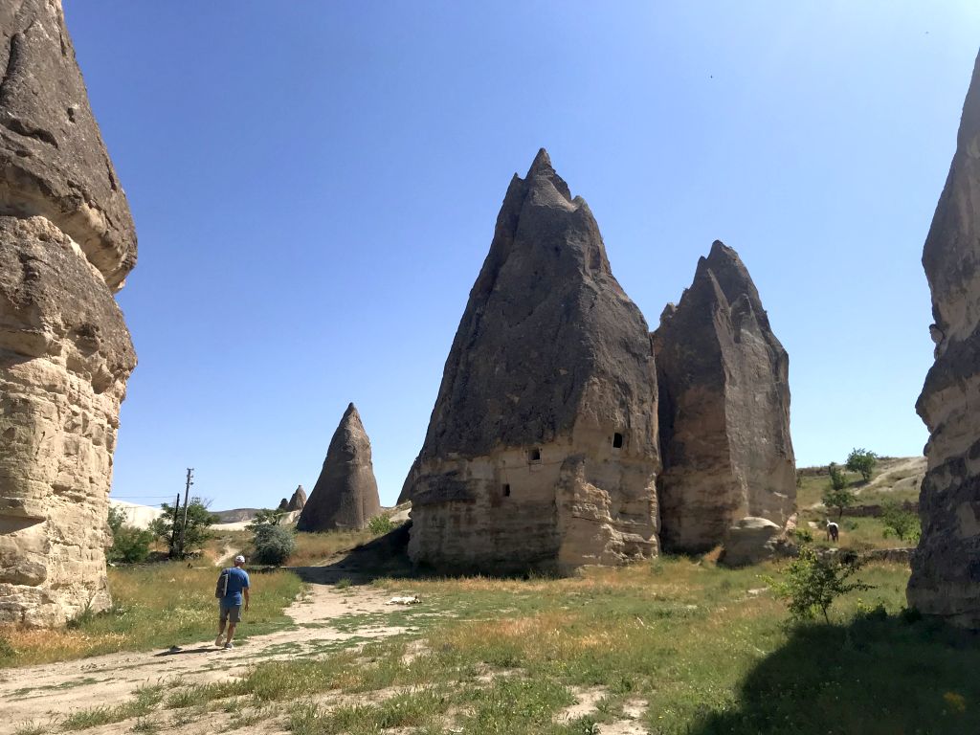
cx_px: 490
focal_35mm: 28
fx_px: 793
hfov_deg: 63.4
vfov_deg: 49.7
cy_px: 368
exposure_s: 1/3425
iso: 20
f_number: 1.8
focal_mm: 3.99
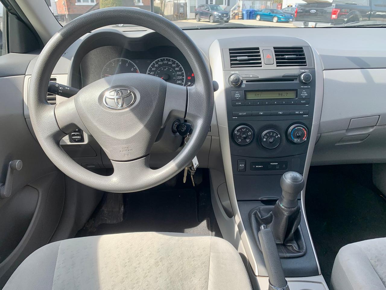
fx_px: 290
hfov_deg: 67.3
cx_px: 193
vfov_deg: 53.1
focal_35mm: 26
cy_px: 145
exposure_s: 1/263
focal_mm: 4.25
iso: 25
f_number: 1.8
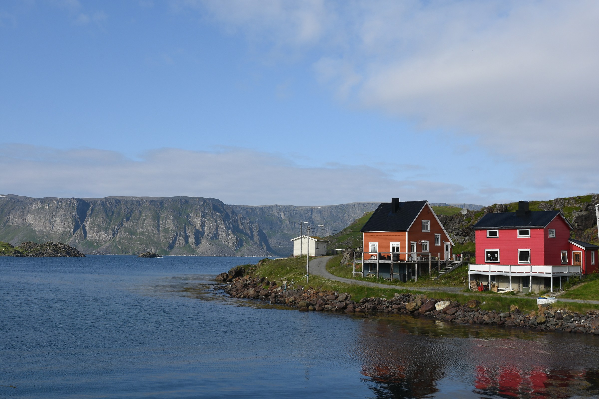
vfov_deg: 33.0
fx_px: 674
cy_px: 200
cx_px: 300
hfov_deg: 47.9
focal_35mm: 40
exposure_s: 1/250
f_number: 13
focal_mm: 27
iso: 200
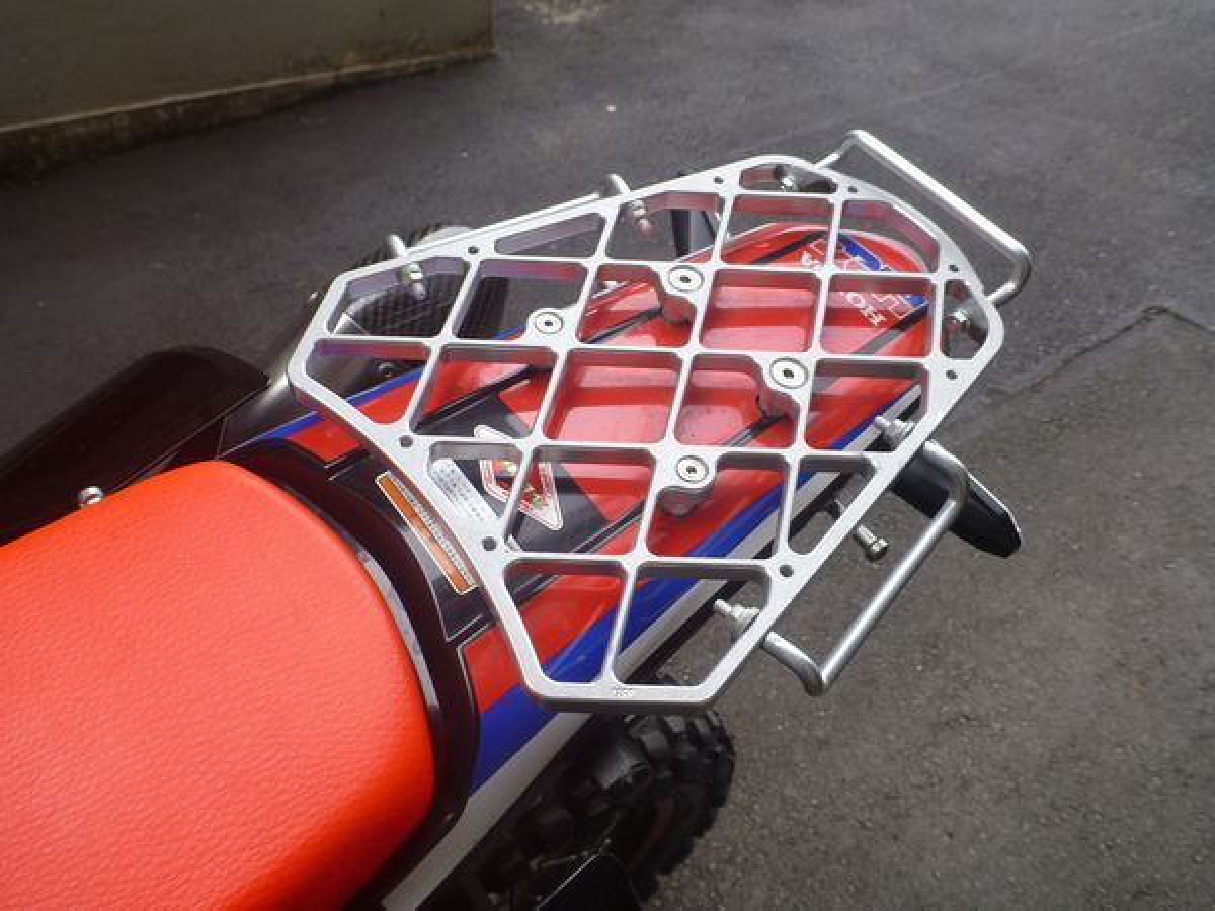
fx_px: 1088
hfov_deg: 58.4
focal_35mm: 31
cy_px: 456
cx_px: 608
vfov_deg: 45.4
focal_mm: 5.5
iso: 100
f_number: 3.5
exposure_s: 1/100
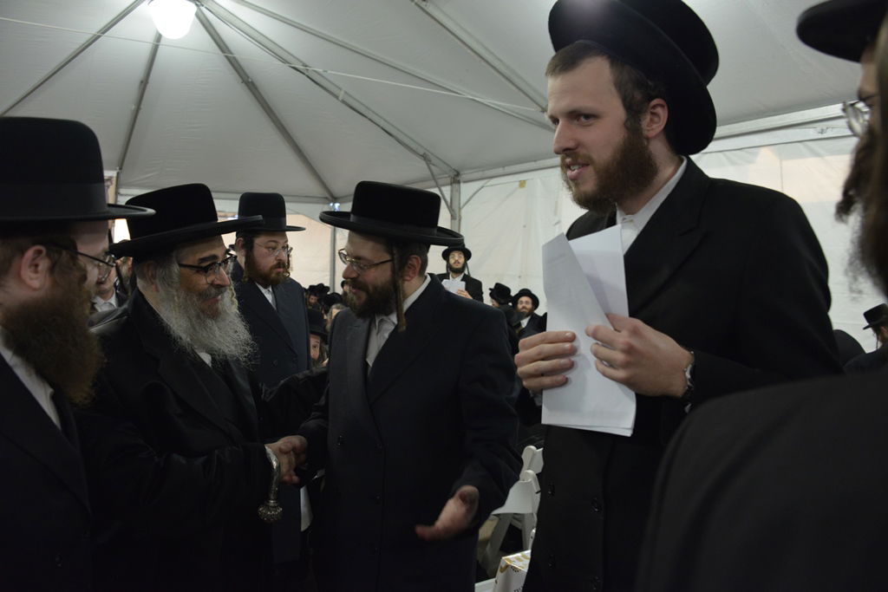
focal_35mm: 28
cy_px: 296
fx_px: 691
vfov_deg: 46.4
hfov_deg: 65.5
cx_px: 444
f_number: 5.6
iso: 2000
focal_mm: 28
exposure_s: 1/80
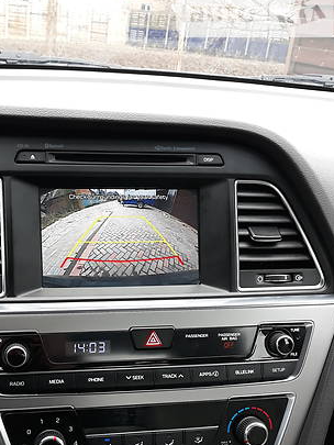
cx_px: 103
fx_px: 514
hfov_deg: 35.5
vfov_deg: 45.9
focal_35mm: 40
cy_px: 307
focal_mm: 3.7
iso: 50
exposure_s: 1/100
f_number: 1.7
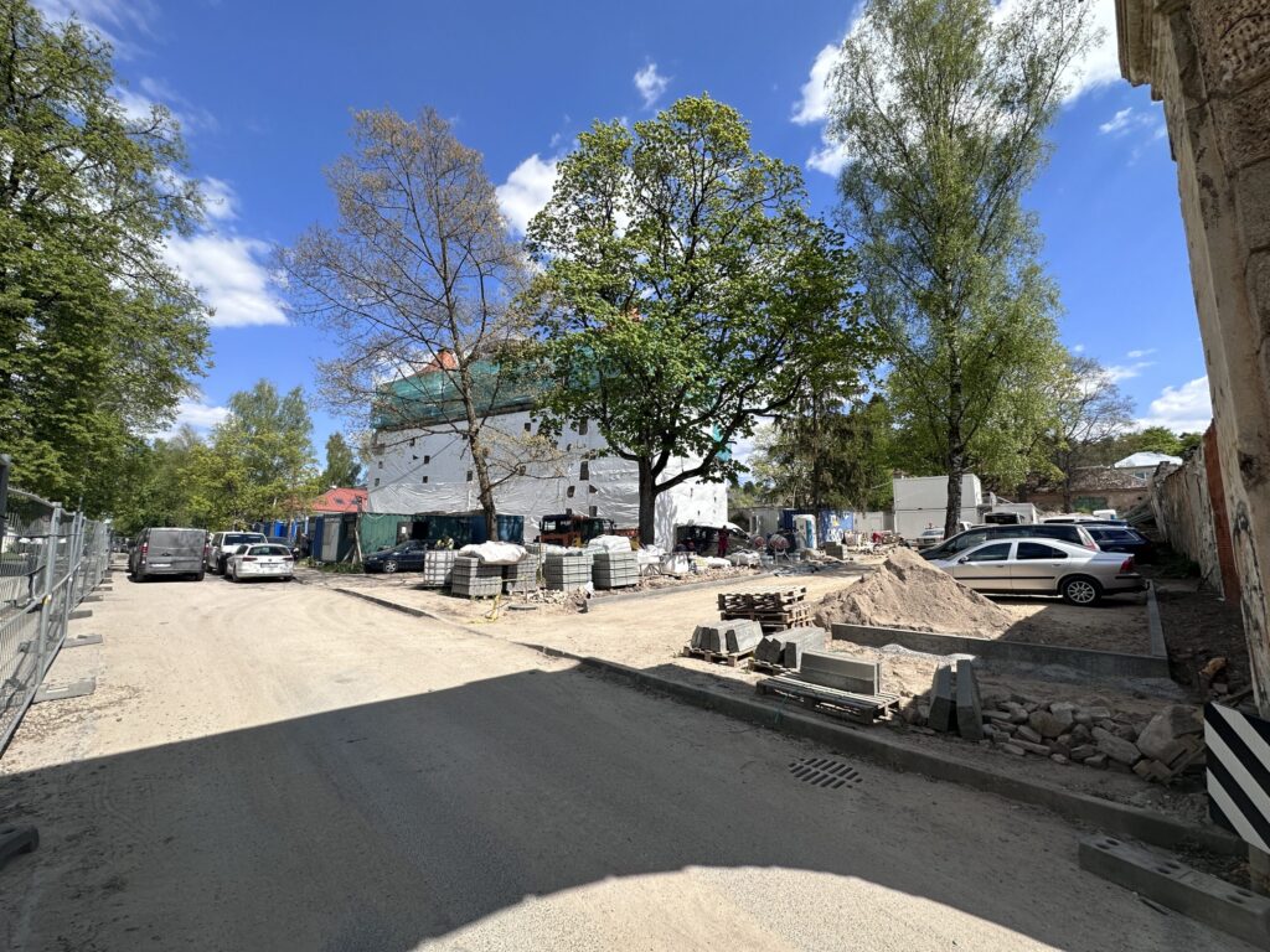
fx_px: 514
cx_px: 635
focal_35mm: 14
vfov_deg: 85.7
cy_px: 476
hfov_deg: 102.1
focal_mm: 2.22
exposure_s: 1/2092
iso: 50
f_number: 2.2
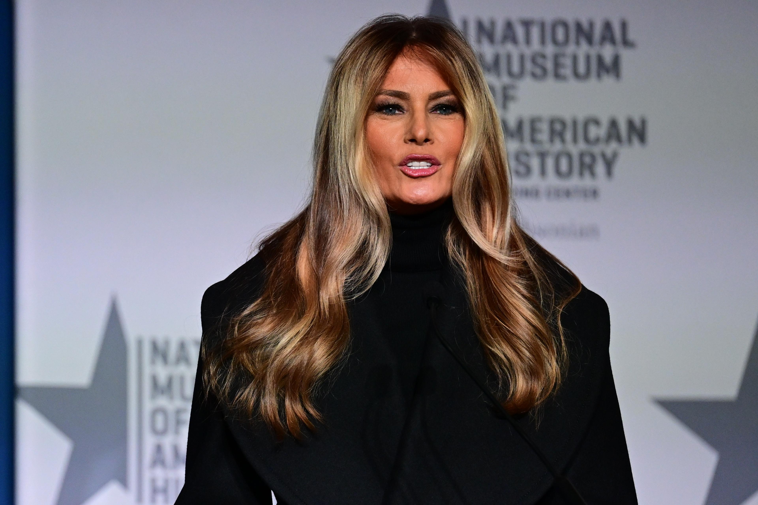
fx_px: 4211
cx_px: 379
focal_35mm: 200
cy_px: 252
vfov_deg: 6.9
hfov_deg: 10.3
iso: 2200
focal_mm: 200
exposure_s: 1/500
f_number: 2.8
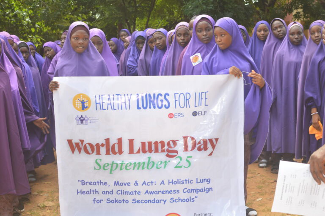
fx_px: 474
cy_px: 108
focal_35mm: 52
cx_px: 162
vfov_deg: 25.7
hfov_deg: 37.9
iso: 100
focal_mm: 35
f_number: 5.6
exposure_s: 1/100
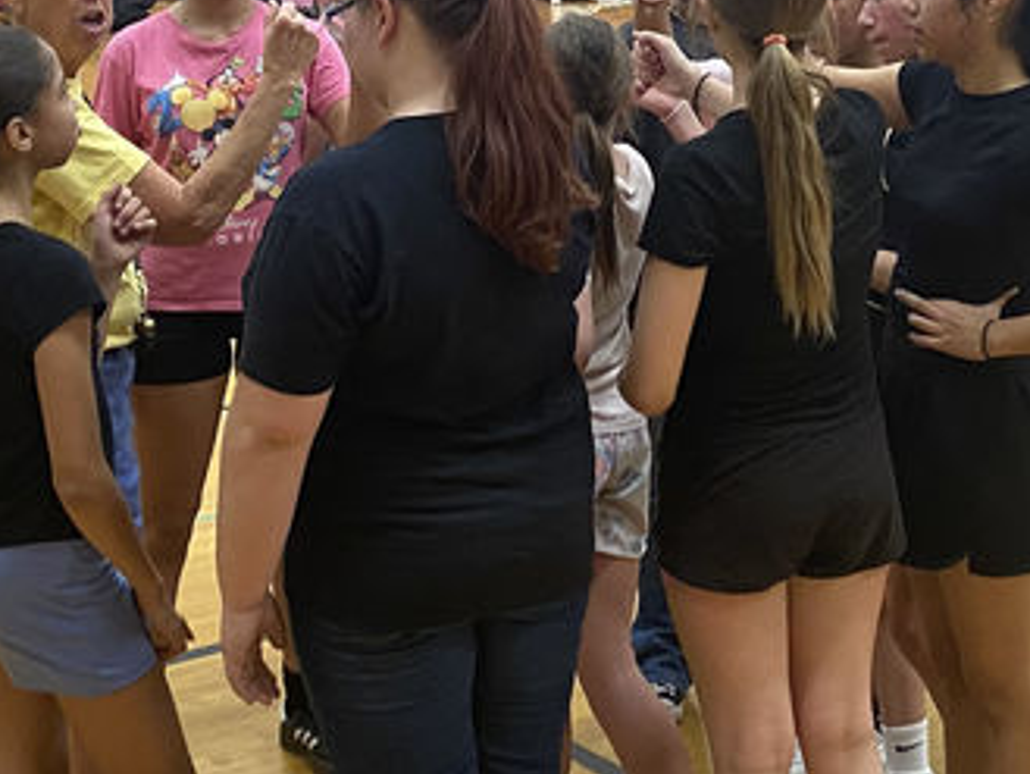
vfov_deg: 18.1
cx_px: 664
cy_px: 150
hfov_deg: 24.0
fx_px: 2411
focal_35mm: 81
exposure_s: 1/60
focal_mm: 4.25
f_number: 1.8
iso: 125
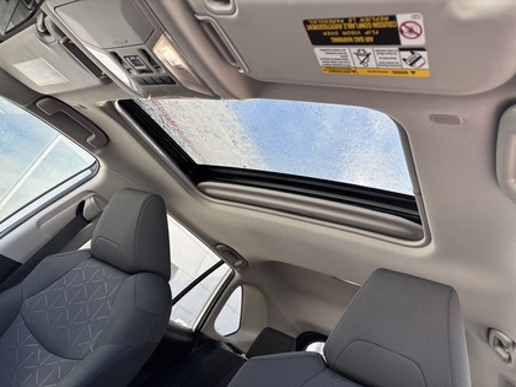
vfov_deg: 53.1
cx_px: 258
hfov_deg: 67.3
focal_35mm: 26
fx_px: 388
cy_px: 194
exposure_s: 1/364
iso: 50
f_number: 1.6
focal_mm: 5.96
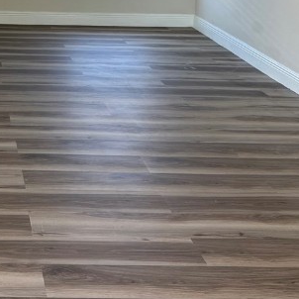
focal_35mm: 72
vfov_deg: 22.6
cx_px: -38
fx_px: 704
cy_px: -29
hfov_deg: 22.5
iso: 200
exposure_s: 1/120
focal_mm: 6.76
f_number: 1.78
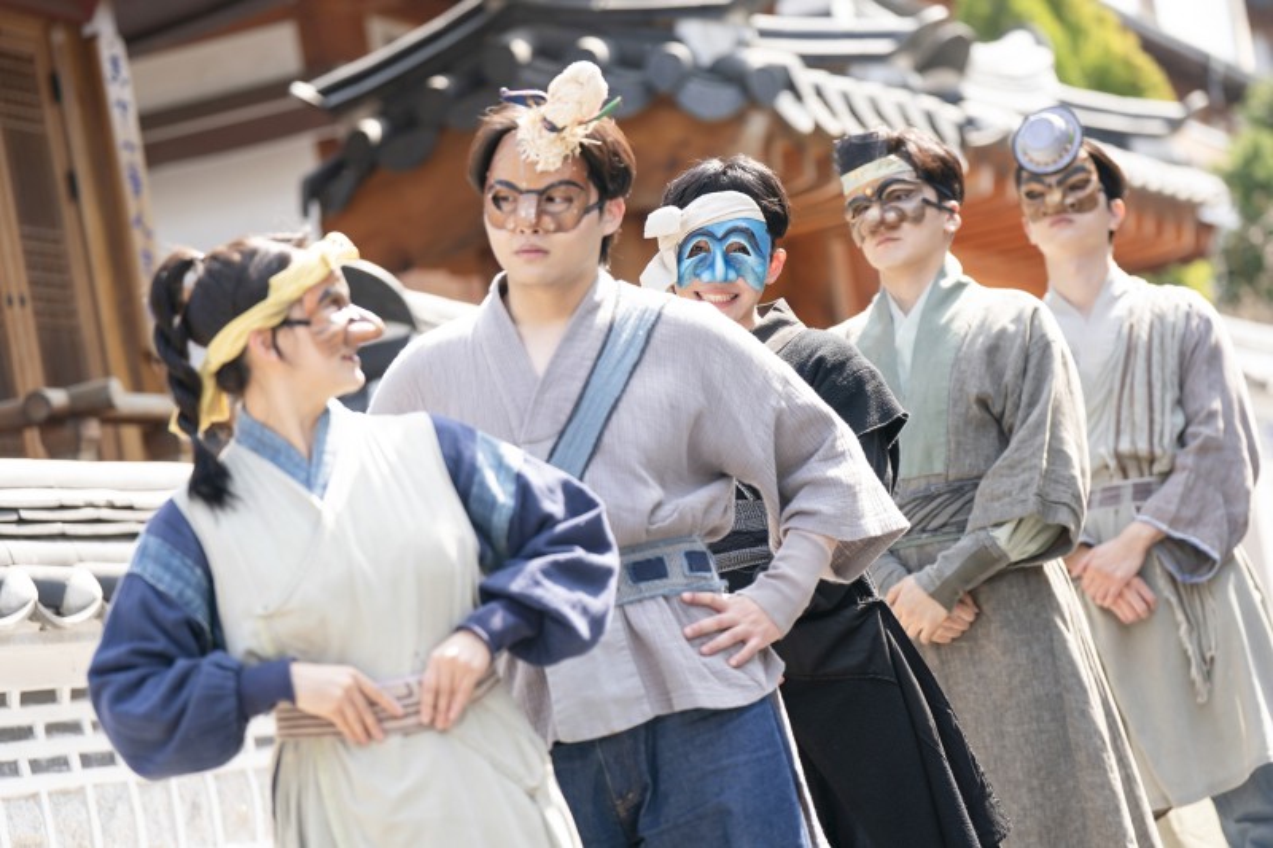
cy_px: 424
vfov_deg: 11.6
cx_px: 636
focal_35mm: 118
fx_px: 4171
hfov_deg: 17.4
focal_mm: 118
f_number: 2.8
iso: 250
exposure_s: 1/640
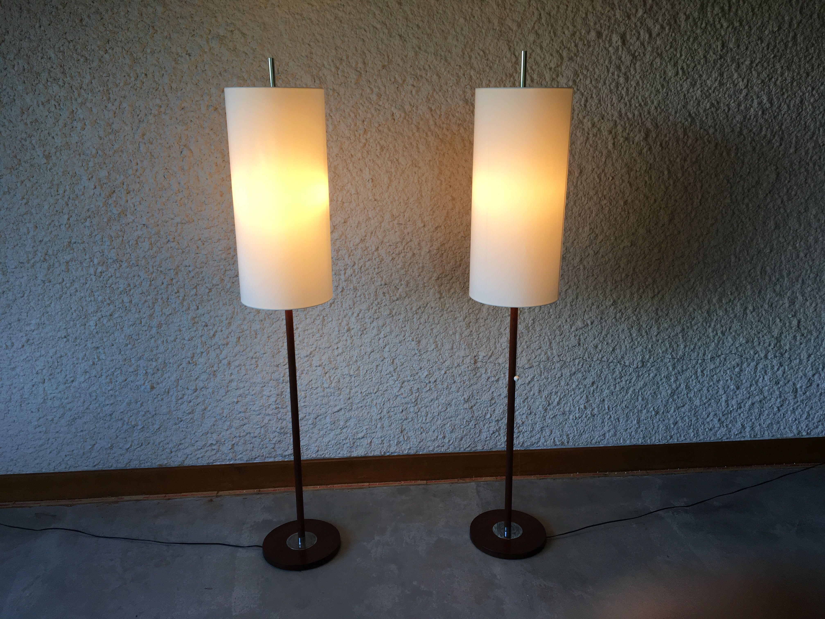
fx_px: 691
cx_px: 412
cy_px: 310
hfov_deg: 61.7
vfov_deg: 48.2
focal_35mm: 29
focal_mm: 4.15
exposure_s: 1/100
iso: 40
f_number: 2.2
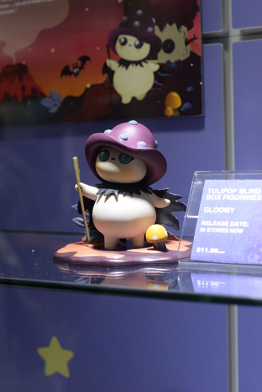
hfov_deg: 27.0
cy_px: 196
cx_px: 131
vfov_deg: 39.6
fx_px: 545
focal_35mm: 50
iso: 2000
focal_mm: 50
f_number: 6.3
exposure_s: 1/160
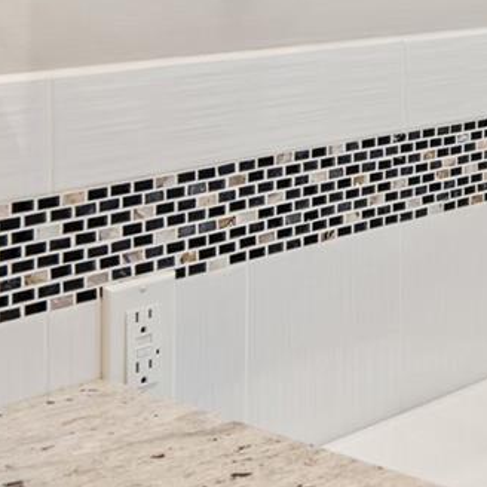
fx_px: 1353
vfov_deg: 19.3
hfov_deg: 18.8
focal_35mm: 85
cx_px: 649
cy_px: -88
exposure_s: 1/10
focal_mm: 16
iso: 160
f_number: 5
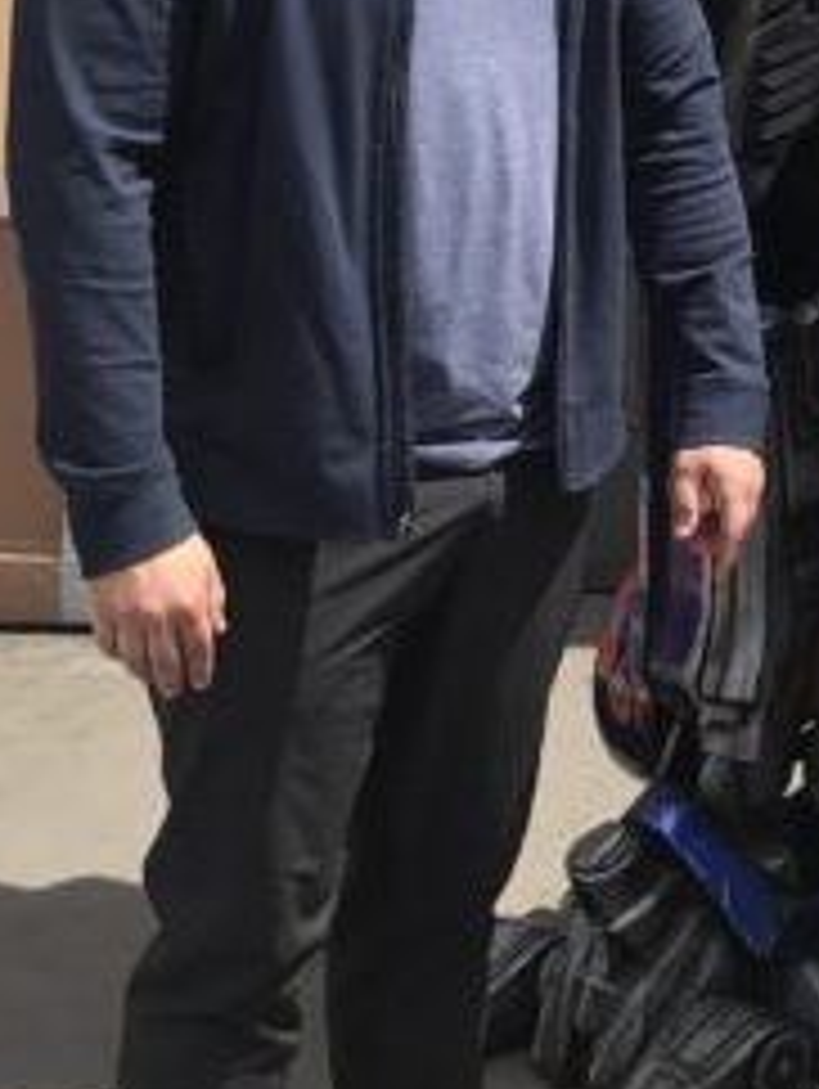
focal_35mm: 104
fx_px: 3275
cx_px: 898
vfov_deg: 17.9
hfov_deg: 14.0
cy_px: -243
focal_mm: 3.99
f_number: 1.8
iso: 20
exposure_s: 1/1053
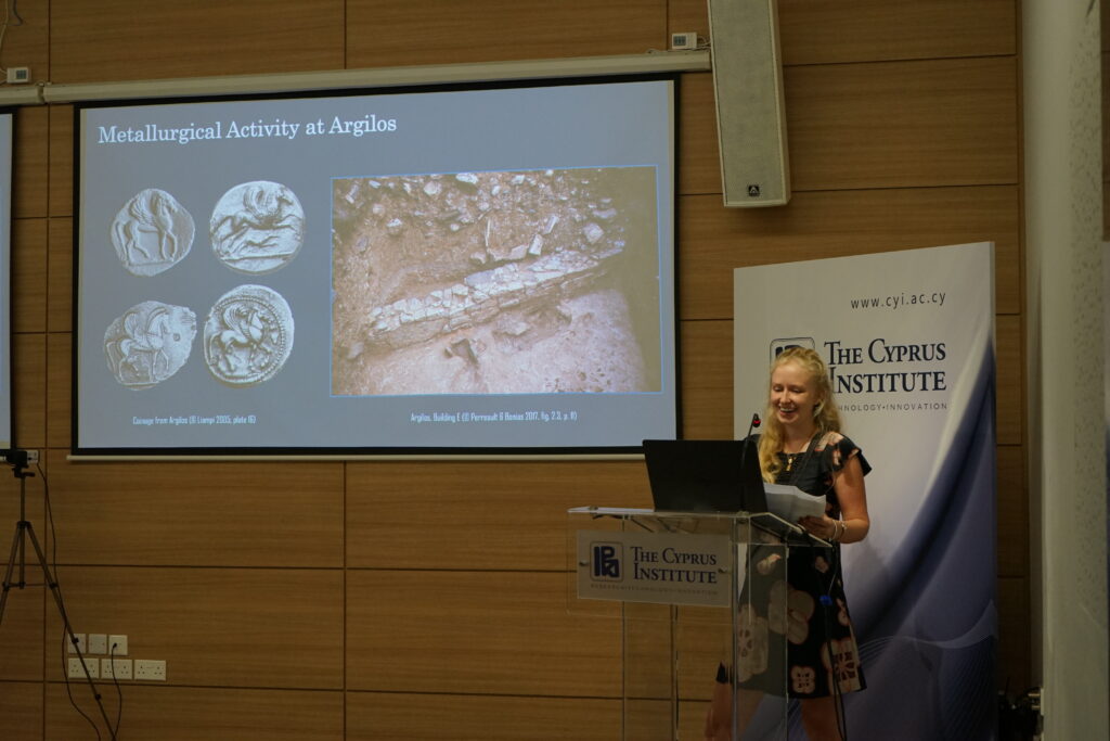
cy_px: 370
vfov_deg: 24.2
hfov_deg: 35.6
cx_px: 555
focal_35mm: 56
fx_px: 1727
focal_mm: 56
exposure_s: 1/160
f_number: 5
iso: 1600
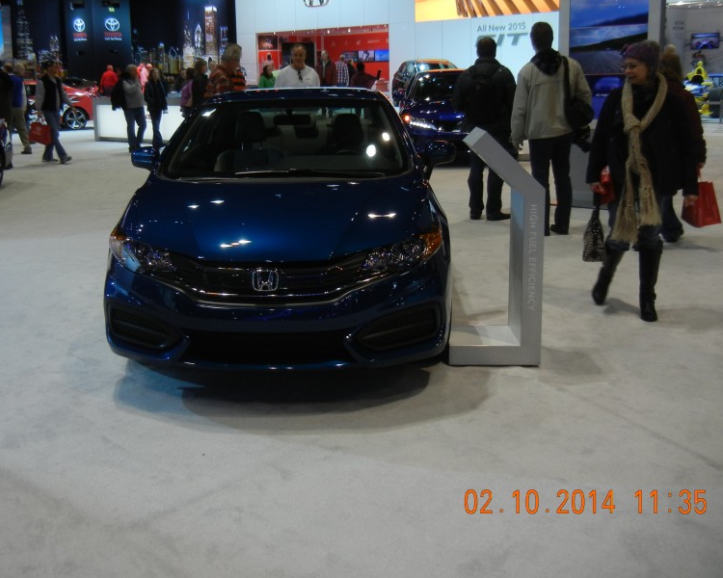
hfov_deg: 45.4
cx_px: 274
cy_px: 209
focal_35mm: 40
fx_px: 856
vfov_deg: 37.1
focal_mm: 5.4
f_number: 3.5
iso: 160
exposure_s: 1/69.1
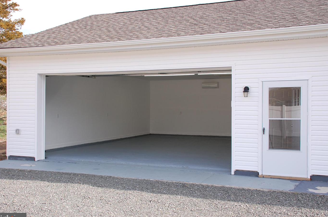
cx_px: 162
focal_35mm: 41
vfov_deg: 32.5
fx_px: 373
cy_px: 111
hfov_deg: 47.5
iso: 200
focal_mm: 26
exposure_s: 1/200
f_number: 7.1
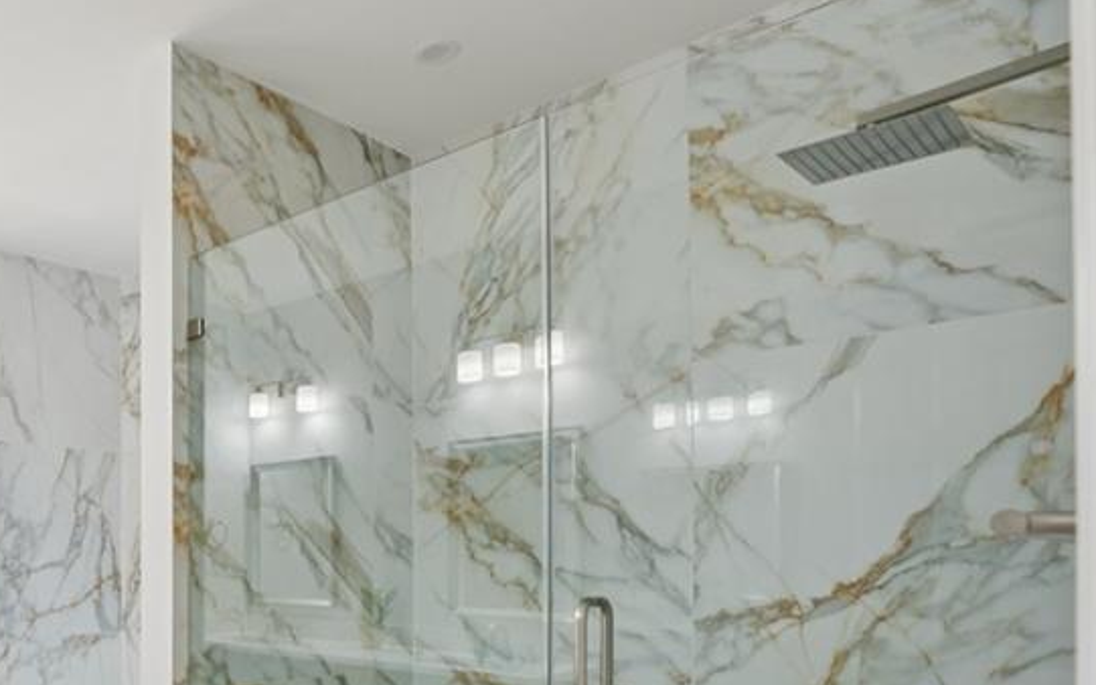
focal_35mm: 27
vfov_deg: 43.0
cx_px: 69
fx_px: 806
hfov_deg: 56.7
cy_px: 585
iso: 320
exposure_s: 1/40
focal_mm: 14
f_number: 8
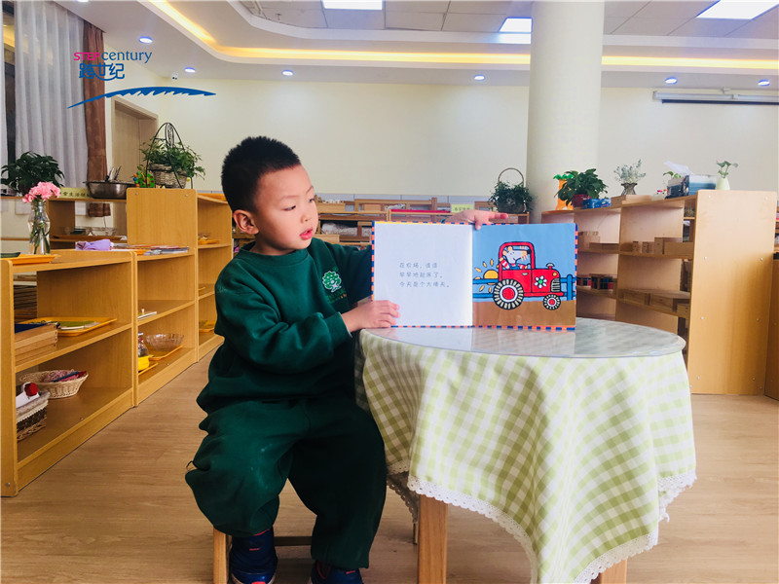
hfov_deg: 61.7
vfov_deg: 48.2
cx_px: 390
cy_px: 292
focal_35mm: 29
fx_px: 653
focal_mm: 4.15
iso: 32
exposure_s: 1/50
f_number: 2.2
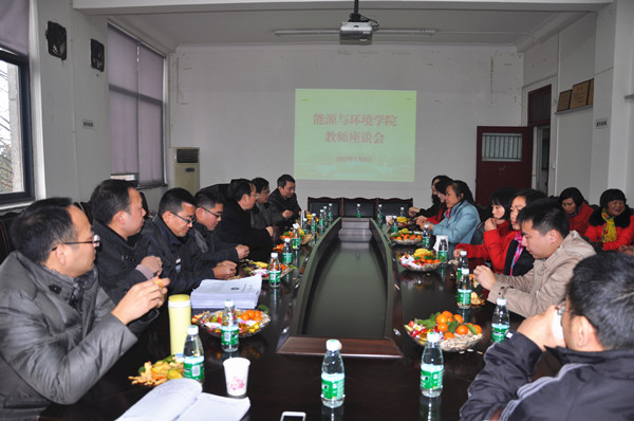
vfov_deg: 47.8
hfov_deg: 67.5
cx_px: 317
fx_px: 475
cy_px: 210
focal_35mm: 27
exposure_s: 1/60
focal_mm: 18
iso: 200
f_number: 3.5
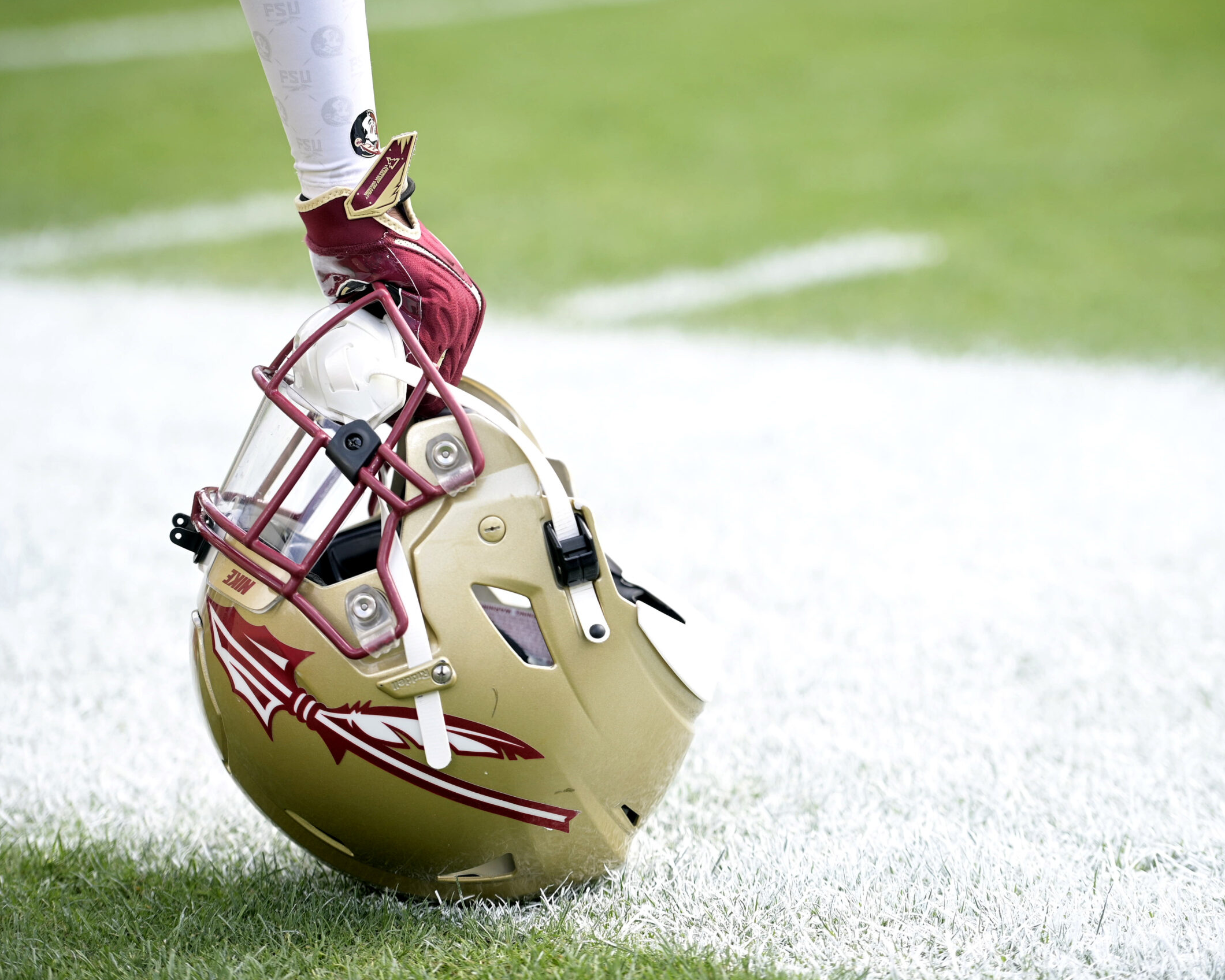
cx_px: 674
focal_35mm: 153
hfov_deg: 12.6
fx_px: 5547
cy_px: 487
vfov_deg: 10.1
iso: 500
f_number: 2.8
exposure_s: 1/1600
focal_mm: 135
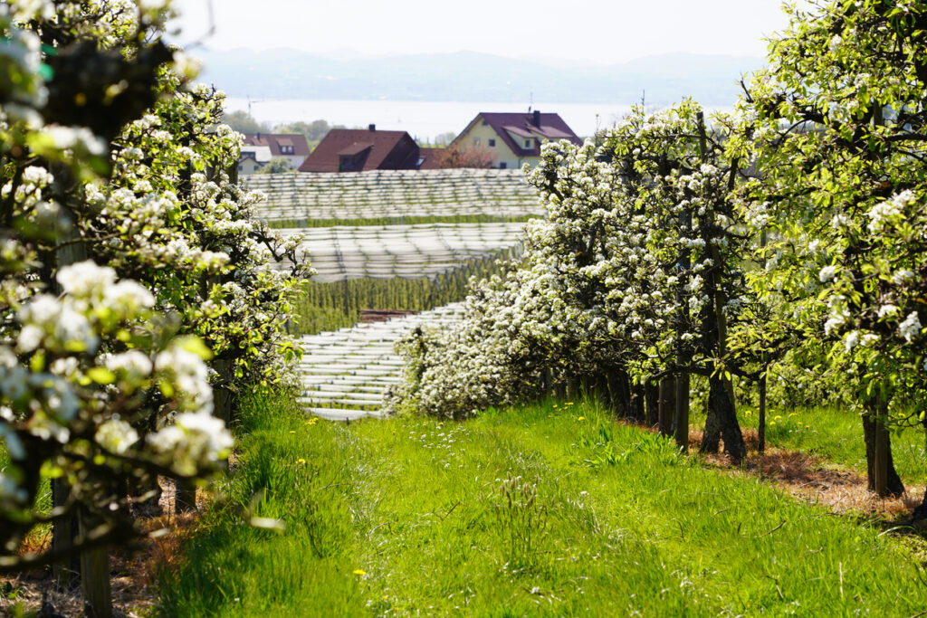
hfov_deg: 19.5
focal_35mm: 105
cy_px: 309
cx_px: 464
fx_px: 2704
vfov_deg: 13.0
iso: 100
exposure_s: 1/200
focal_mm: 105
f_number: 7.1
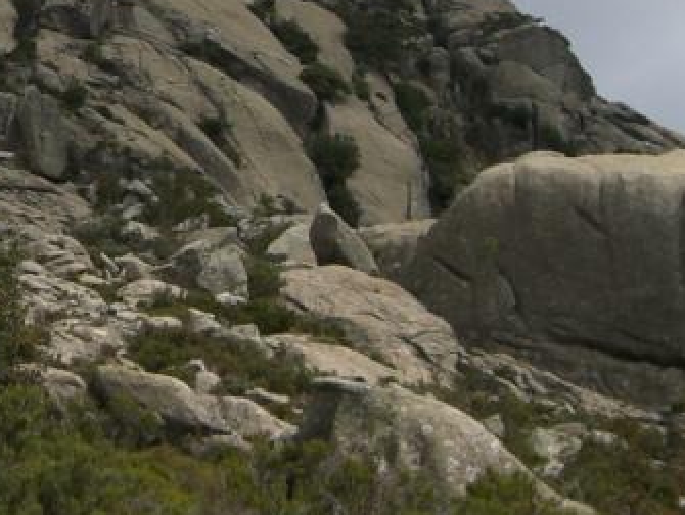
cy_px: -22
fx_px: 2298
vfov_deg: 12.6
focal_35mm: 116
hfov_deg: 16.6
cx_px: 8
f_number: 4.3
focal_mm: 6.2
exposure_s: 1/800
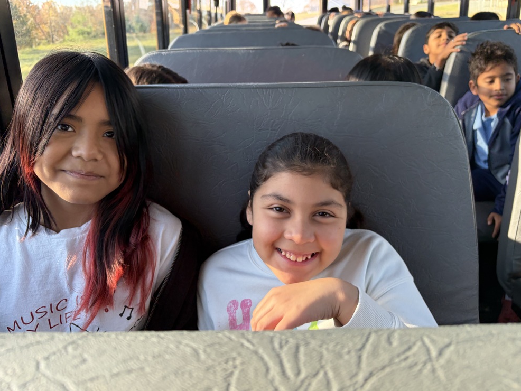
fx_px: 406
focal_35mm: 27
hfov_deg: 65.3
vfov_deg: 51.4
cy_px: 196
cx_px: 268
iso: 125
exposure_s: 1/85
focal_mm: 5.96
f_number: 1.6
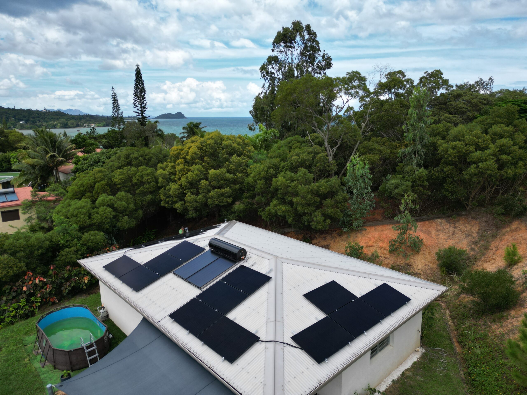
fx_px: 365
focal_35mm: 24
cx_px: 264
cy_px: 198
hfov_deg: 71.6
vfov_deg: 56.8
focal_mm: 6.72
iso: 100
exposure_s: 1/2500
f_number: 1.7
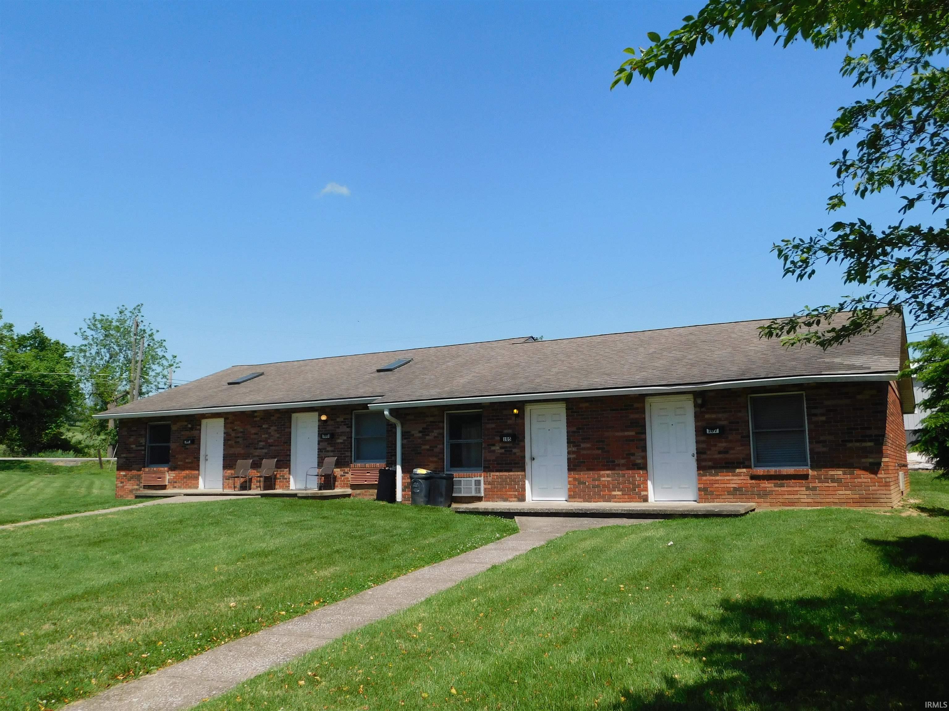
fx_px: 822
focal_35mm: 30
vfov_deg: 46.8
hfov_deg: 60.0
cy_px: 356
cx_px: 474
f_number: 6.4
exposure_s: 1/400
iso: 125
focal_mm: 5.3
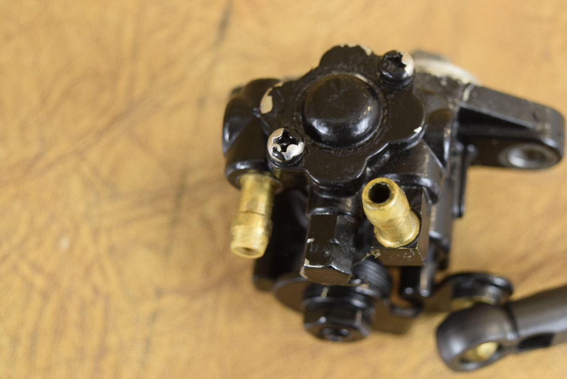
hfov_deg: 28.7
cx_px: 364
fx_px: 1103
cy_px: 187
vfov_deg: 19.5
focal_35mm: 70
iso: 720
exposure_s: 1/125
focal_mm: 36
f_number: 5.6
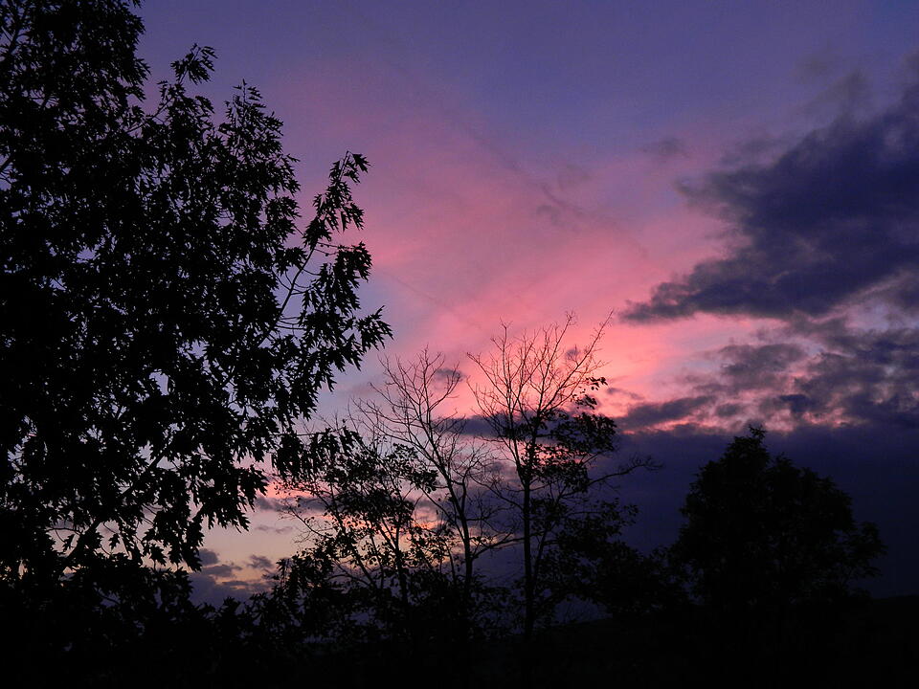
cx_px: 460
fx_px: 1248
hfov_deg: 40.4
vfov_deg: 30.9
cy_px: 344
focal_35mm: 47
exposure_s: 1/30
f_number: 3.6
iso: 140
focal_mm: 8.4
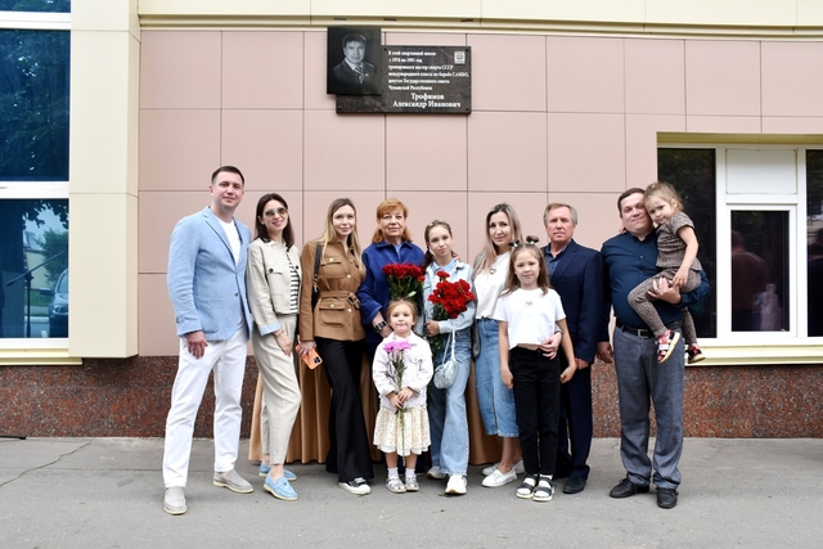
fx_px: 686
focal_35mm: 30
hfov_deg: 61.9
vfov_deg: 43.6
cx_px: 412
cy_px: 274
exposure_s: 1/250
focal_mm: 20
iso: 400
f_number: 8
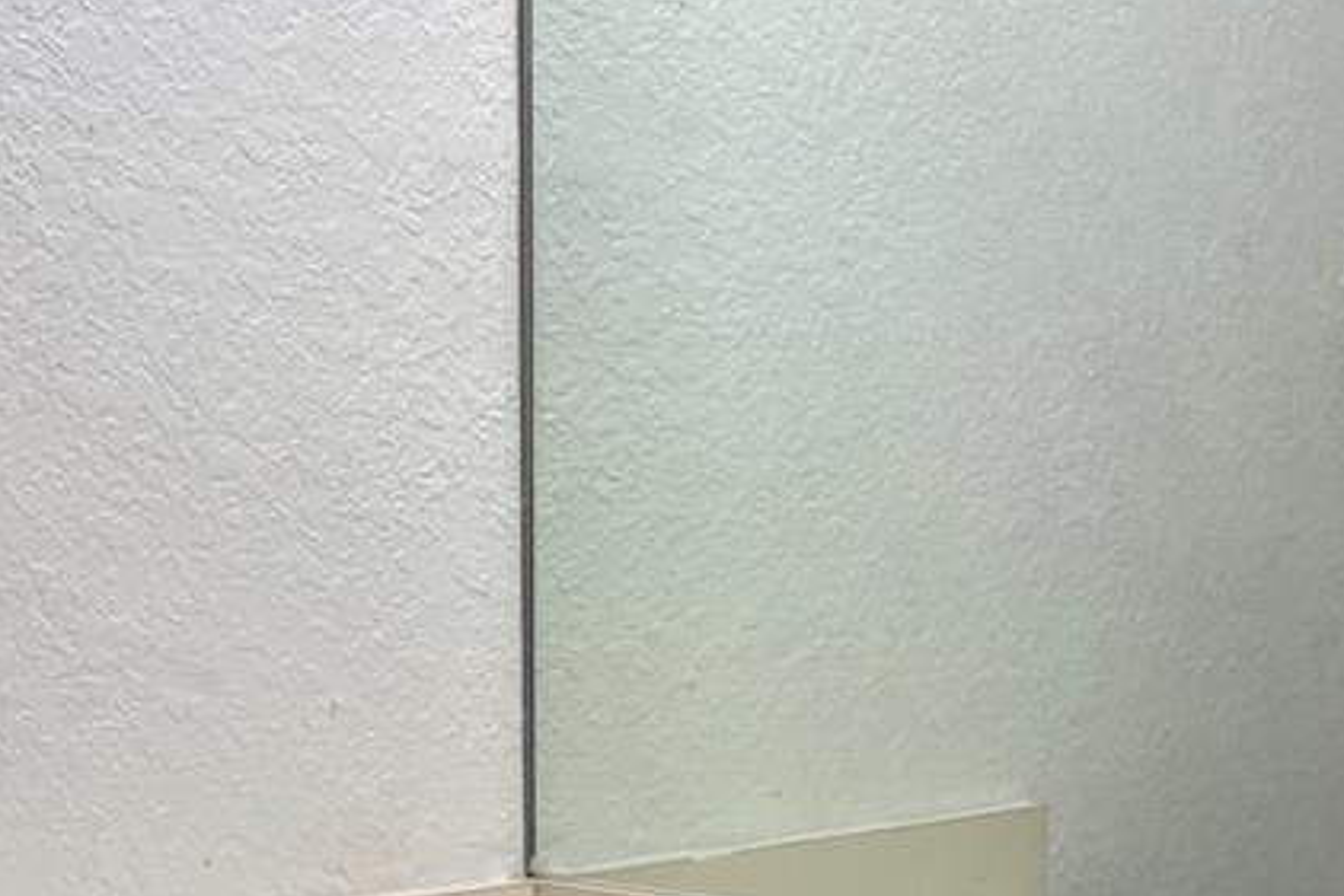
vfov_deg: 15.9
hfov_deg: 26.2
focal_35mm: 77
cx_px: 814
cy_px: 1438
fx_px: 2875
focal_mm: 5.1
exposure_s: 1/120
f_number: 1.6
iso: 64
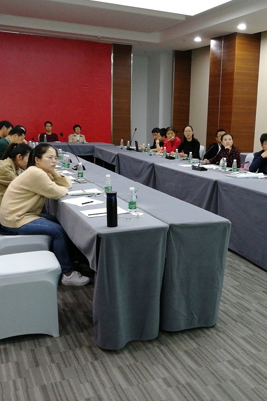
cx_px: 185
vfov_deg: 50.7
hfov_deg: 34.6
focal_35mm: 38
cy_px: 198
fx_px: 423
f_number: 2.2
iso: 320
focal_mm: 3.95
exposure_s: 1/33.3
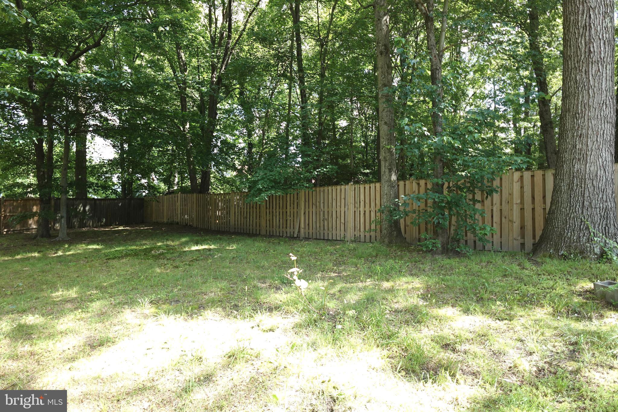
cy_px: 206
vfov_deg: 61.9
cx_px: 309
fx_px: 343
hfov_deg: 84.0
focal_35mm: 20
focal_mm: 7.6
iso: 125
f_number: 2
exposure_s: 1/400
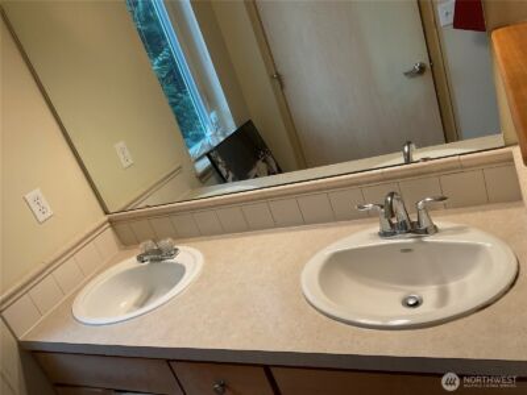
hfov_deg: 61.7
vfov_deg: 48.2
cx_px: 264
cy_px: 198
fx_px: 442
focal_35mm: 29
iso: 80
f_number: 1.8
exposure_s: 1/60
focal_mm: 3
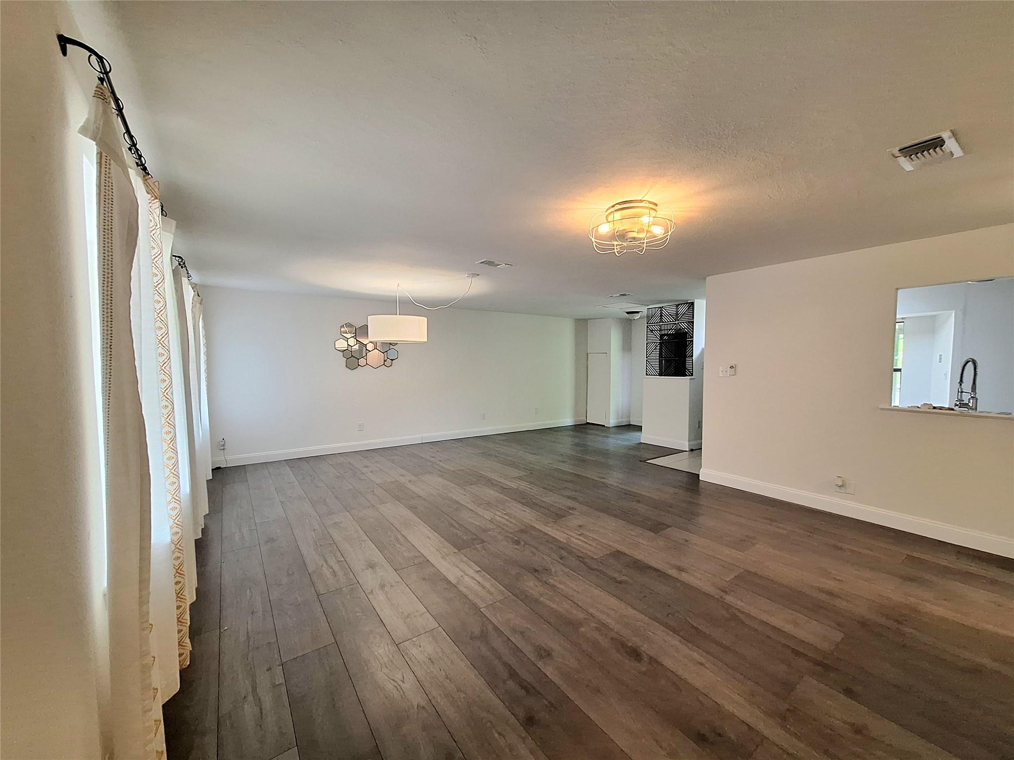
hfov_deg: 106.2
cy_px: 380
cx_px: 507
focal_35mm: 13
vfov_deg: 89.9
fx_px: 381
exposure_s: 1/40
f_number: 2.2
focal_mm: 1.74
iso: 200
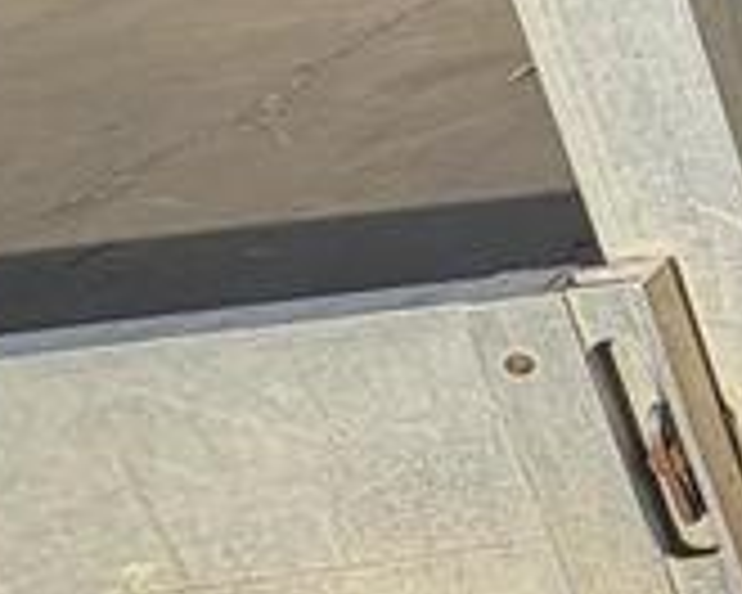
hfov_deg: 13.6
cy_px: -122
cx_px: 1947
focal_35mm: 74
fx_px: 1625
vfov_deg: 19.5
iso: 64
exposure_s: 1/1078
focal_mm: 2.22
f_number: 2.2
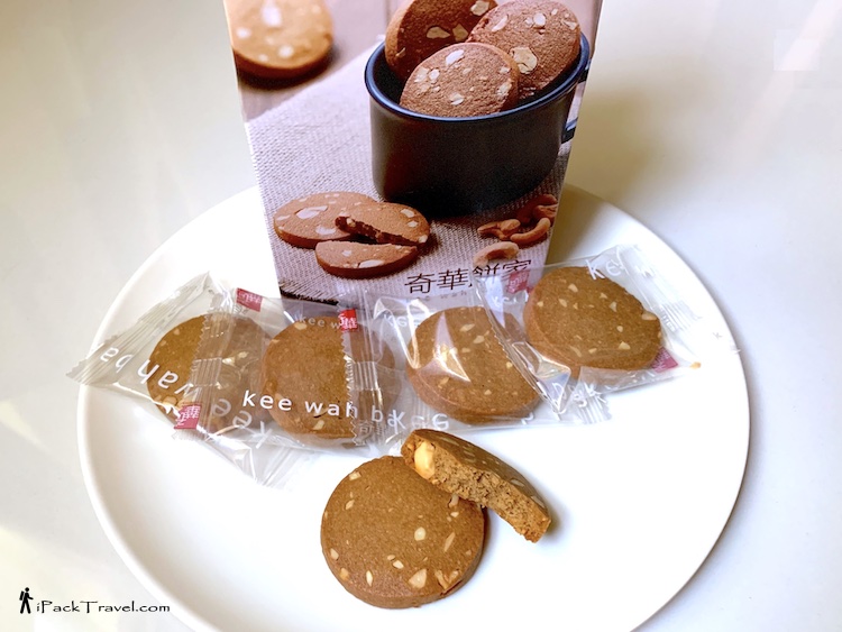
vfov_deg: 53.1
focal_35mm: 26
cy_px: 316
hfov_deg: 67.3
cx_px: 421
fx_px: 633
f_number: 1.8
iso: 200
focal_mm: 4.25
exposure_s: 1/60
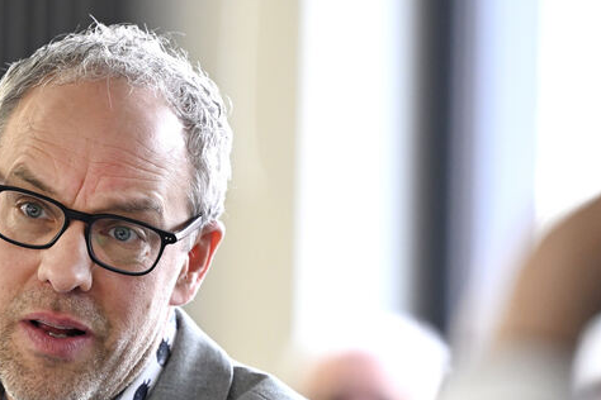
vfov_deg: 3.3
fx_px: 6978
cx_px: 207
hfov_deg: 4.9
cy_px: 330
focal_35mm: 418
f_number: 2.8
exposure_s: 1/200
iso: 1600
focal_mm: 165
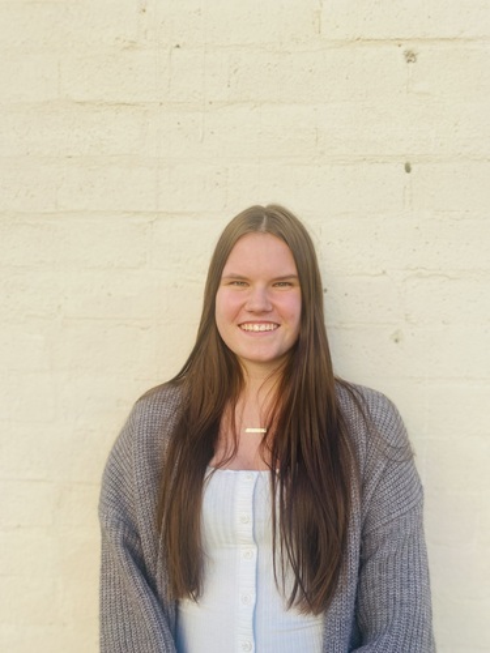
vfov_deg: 67.3
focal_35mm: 26
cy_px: 326
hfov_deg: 53.1
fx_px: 491
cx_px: 245
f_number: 1.8
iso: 32
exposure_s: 1/738
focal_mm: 4.25
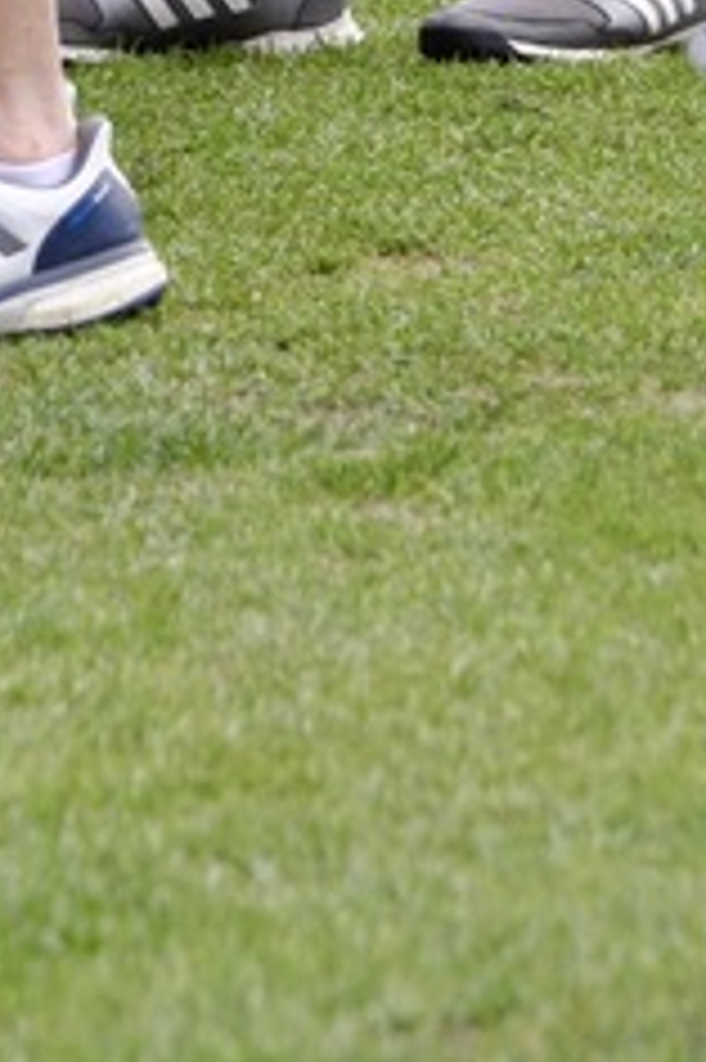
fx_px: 22388
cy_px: -983
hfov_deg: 1.8
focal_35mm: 760
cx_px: 49
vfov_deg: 2.7
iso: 400
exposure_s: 1/1250
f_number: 4.5
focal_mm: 110
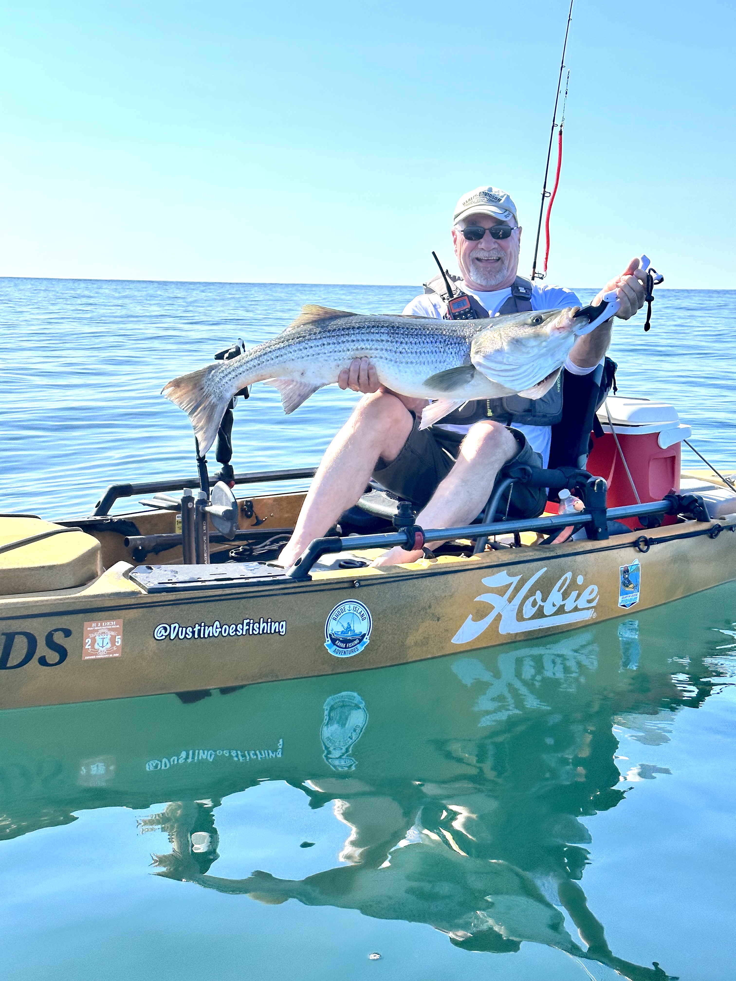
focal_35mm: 48
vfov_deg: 39.7
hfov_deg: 30.3
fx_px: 1361
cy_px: 490
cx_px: 368
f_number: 1.78
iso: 64
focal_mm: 6.86
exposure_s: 1/4566
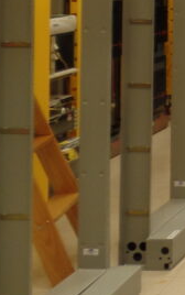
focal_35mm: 93
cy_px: -33
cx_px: 512
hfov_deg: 10.8
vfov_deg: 21.1
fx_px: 749
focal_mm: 4.1
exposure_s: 1/30
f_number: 2.8
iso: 120
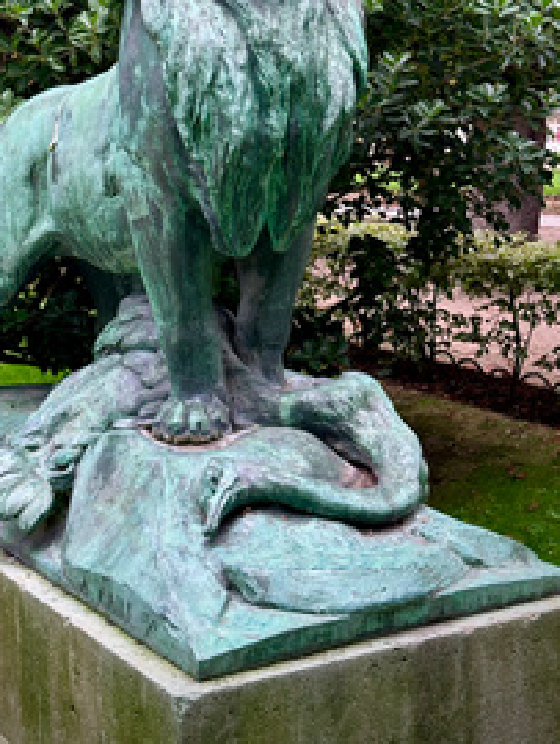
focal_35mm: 71
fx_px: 1529
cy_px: 204
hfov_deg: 20.7
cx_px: 201
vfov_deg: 27.1
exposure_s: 1/60
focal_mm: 6.86
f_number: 1.78
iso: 160
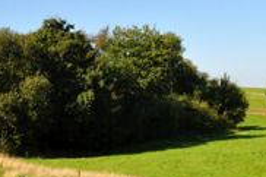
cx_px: 194
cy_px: 89
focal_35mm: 99
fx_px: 731
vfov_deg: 13.8
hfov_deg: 20.5
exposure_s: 1/250
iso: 200
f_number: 10
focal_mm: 24
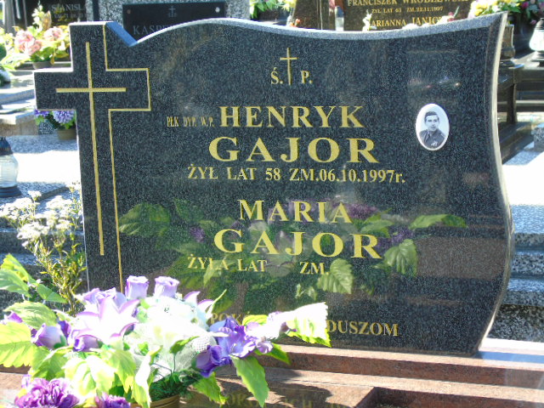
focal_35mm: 82
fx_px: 1289
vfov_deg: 18.0
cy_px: 204
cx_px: 272
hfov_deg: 23.8
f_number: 4.1
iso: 80
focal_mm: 15
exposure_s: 1/80
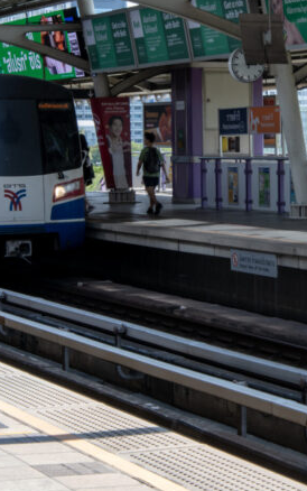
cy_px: 184
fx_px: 1793
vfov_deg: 15.6
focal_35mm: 134
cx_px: 238
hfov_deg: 9.8
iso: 125
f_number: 18
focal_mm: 48
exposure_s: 1/20
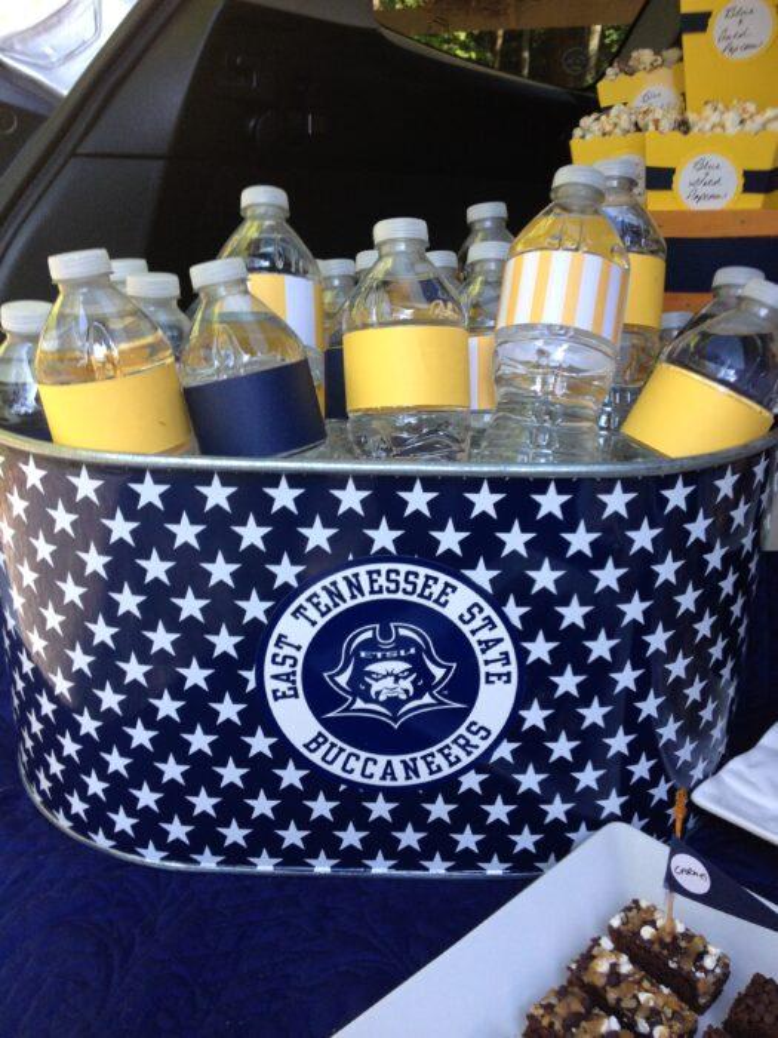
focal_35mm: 35
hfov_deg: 40.7
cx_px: 389
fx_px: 1049
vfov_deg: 52.6
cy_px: 519
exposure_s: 1/120
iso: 80
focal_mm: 4.28
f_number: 2.4
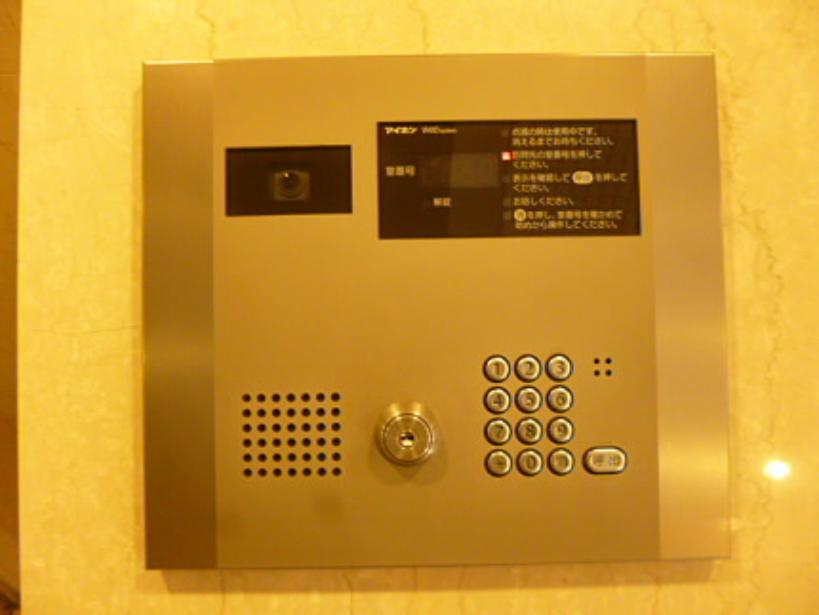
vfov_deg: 56.9
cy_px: 308
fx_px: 568
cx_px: 410
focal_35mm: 24
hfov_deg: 71.6
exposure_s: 1/15
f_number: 2.5
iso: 400
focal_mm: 4.3
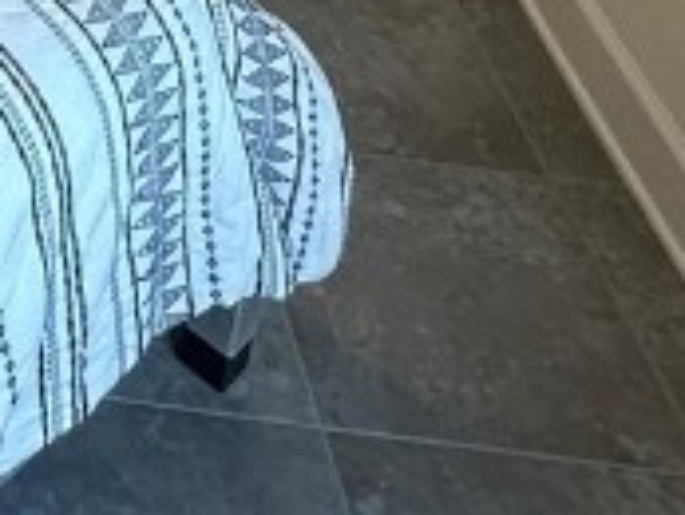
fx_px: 1644
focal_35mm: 83
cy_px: -685
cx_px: -380
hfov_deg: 19.9
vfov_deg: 13.5
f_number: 2.2
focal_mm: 2.22
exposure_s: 1/120
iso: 200
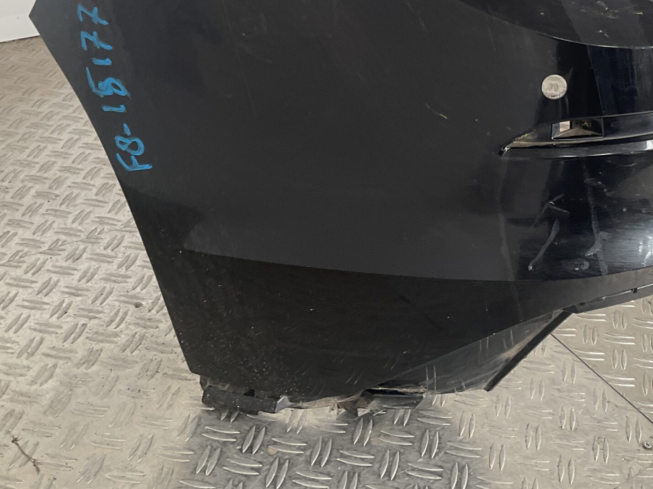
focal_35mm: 52
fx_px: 981
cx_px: 461
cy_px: 84
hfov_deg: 36.2
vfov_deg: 27.4
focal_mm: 3
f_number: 1.8
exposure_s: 1/120
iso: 32
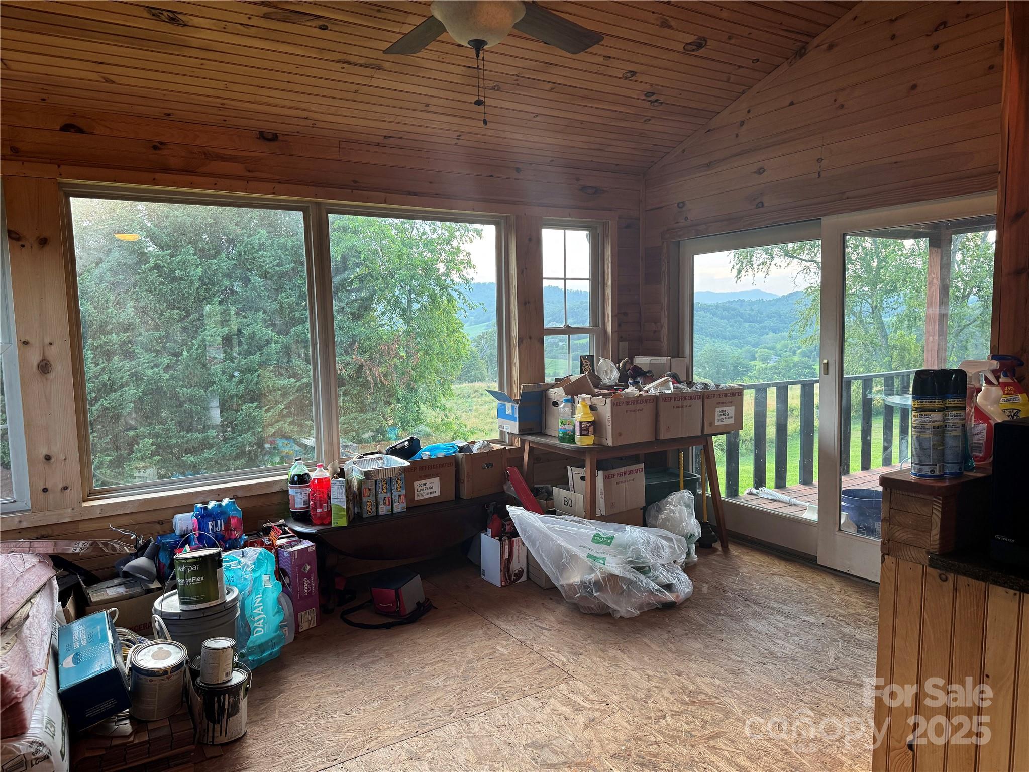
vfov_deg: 56.8
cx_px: 514
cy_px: 386
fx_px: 713
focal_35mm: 24
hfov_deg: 71.6
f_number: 1.78
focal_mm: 6.76
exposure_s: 1/120
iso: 160
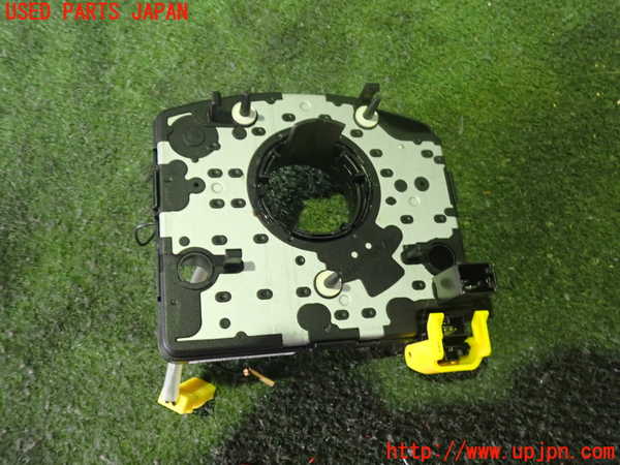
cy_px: 232
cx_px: 310
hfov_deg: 60.0
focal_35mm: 30
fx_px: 537
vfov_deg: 46.8
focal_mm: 5.4
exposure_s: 1/30
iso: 800
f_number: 2.3
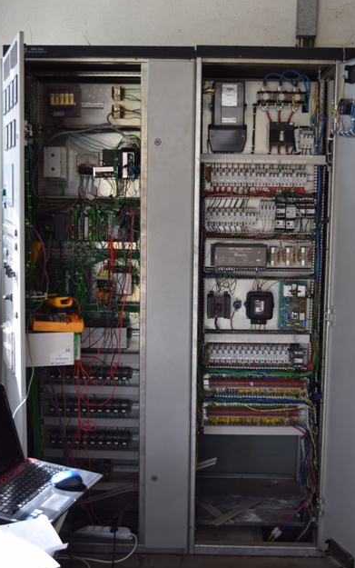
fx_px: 751
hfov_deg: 26.6
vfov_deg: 41.4
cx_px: 181
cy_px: 283
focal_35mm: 49
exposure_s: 1/80
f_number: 4.5
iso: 400
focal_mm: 31
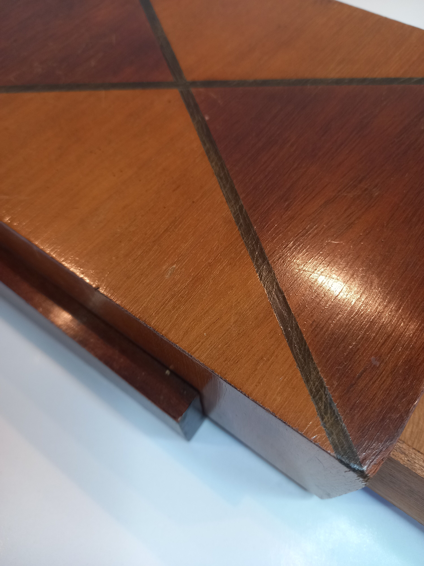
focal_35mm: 25
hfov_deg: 54.9
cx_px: 212
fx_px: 408
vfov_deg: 69.4
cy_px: 283
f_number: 2
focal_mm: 4.6
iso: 160
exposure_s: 1/50
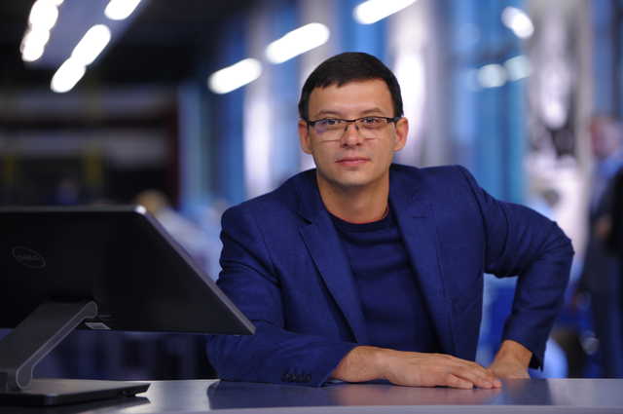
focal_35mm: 135
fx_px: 2333
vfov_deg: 10.1
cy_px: 207
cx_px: 312
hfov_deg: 15.2
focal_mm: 135
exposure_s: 1/125
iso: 800
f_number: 2.8
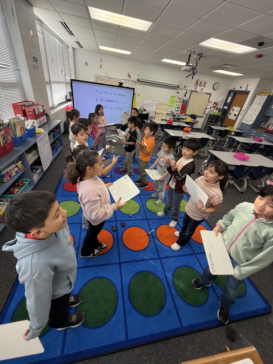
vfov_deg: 102.1
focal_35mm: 14
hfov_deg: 85.7
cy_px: 182
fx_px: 147
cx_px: 136
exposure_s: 1/120
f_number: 2.2
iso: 250
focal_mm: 2.22
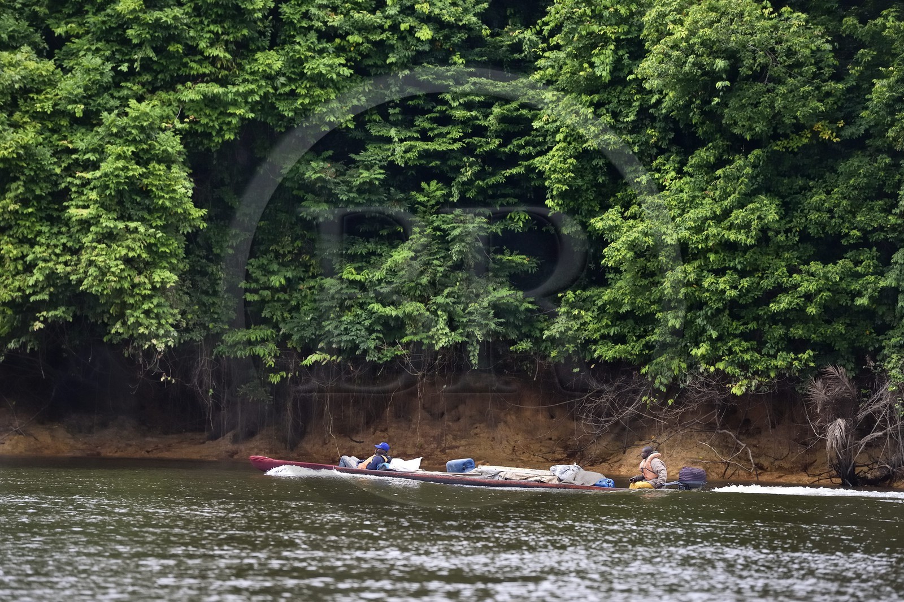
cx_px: 452
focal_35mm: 185
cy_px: 301
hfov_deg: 11.1
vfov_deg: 7.4
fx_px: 4643
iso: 1600
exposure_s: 1/800
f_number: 4
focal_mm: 185
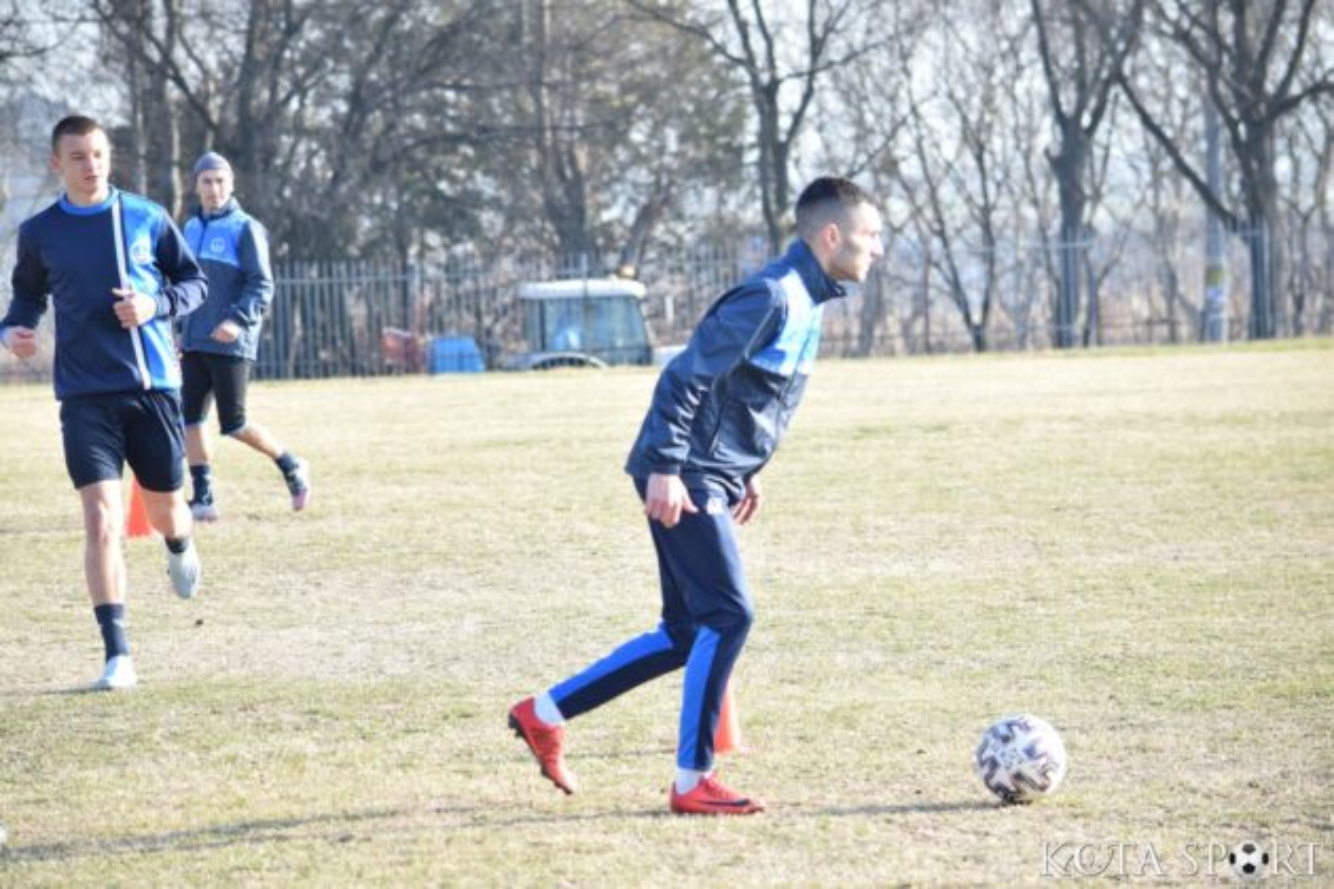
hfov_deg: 10.5
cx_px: 667
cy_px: 444
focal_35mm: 195
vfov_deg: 7.0
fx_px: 7225
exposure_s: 1/800
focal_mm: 130
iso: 800
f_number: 4.8
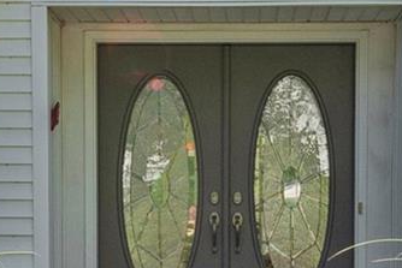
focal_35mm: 98
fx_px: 1095
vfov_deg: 14.0
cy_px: 165
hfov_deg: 20.8
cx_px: 214
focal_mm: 16
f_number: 8
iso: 200
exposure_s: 1/400
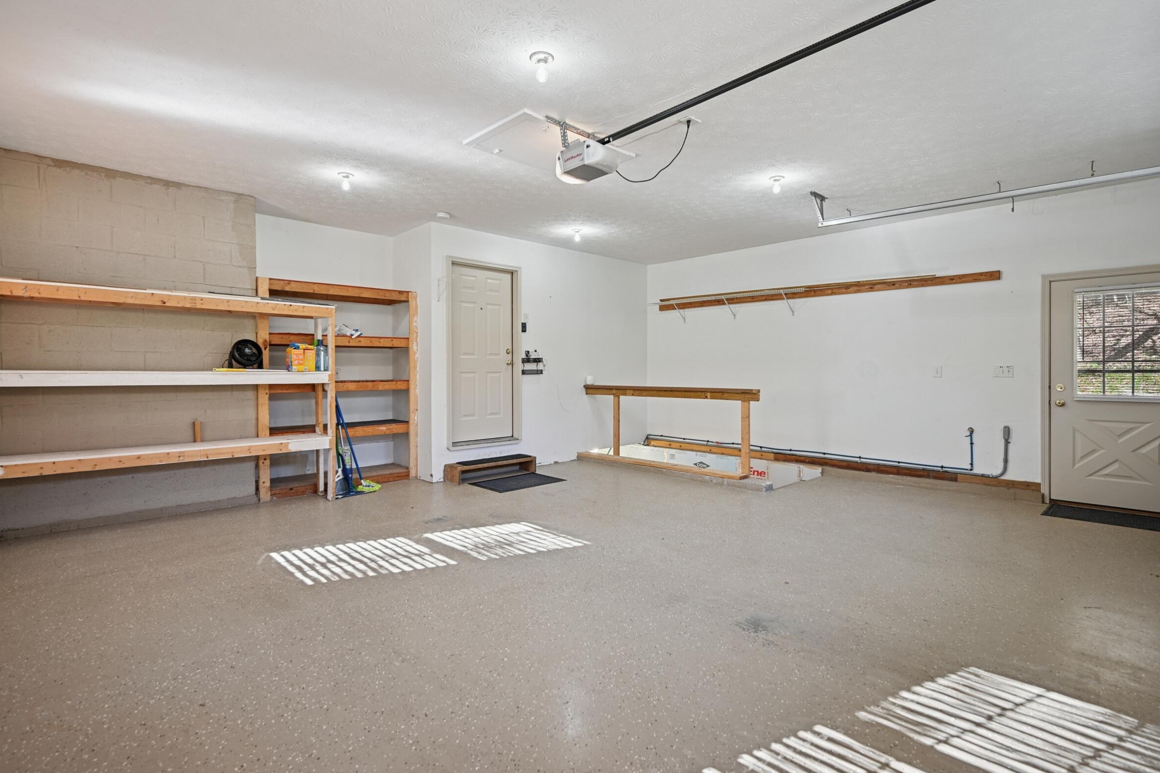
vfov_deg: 70.4
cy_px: 379
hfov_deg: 93.3
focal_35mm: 17
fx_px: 548
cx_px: 591
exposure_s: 1/80
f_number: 4
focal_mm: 16
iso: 400
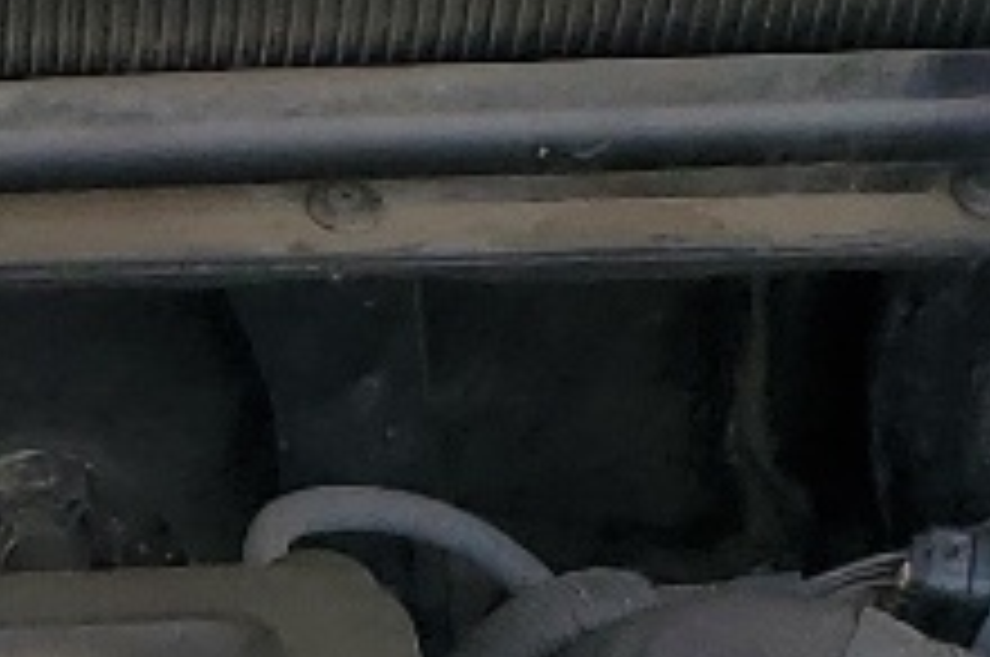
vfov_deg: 6.4
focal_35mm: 197
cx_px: -36
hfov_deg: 10.4
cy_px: 1944
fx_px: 5410
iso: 50
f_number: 1.5
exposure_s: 1/2000
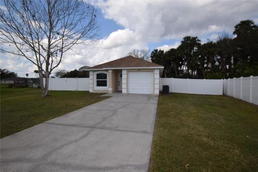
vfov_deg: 63.2
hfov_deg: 85.4
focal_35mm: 20
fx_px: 140
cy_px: 86
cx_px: 129
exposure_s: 1/200
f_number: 11
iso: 100
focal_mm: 13
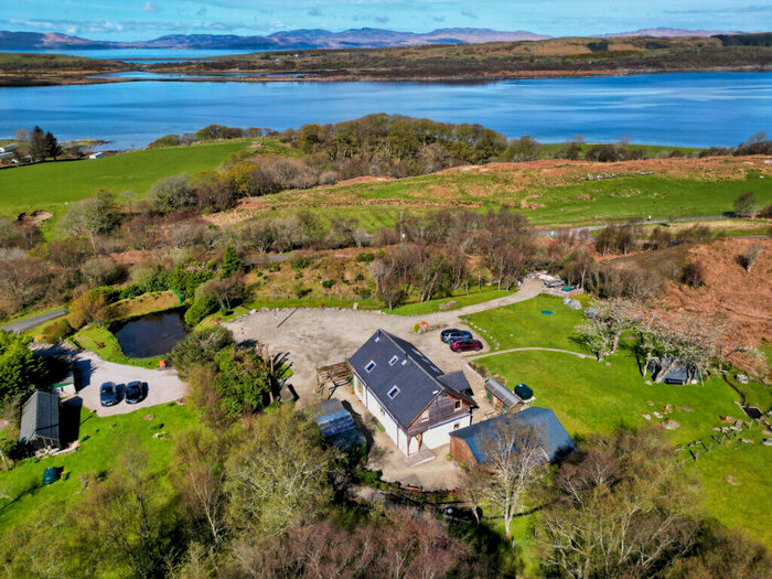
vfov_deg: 56.8
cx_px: 386
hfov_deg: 71.6
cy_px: 290
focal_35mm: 24
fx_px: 535
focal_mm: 6.72
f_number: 1.7
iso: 100
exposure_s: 1/160
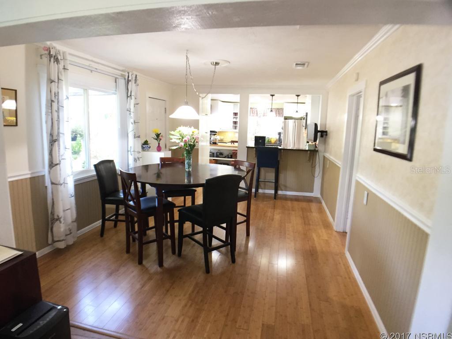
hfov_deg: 61.7
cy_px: 170
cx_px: 226
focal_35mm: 29
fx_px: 379
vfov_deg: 48.2
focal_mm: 4.15
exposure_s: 1/30
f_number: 2.2
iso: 125
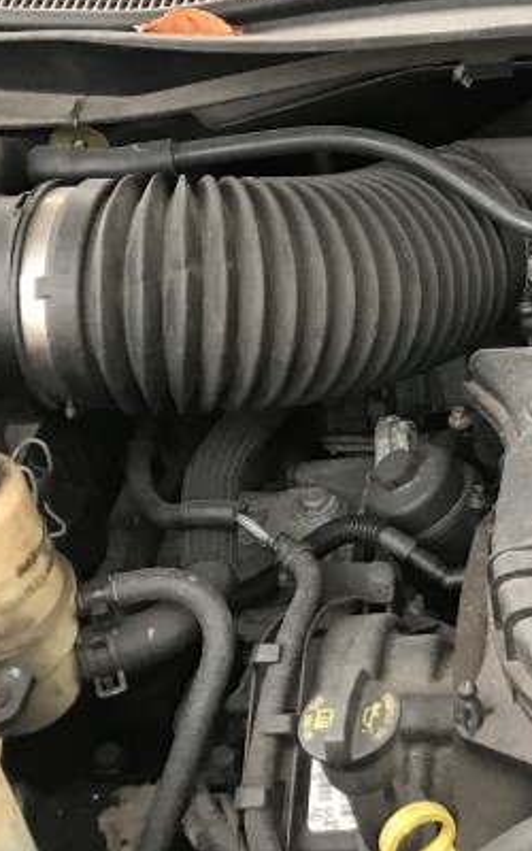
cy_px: 274
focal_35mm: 76
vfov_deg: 27.0
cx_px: 907
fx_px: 1763
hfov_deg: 15.2
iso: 32
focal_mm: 3.99
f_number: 1.8
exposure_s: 1/30
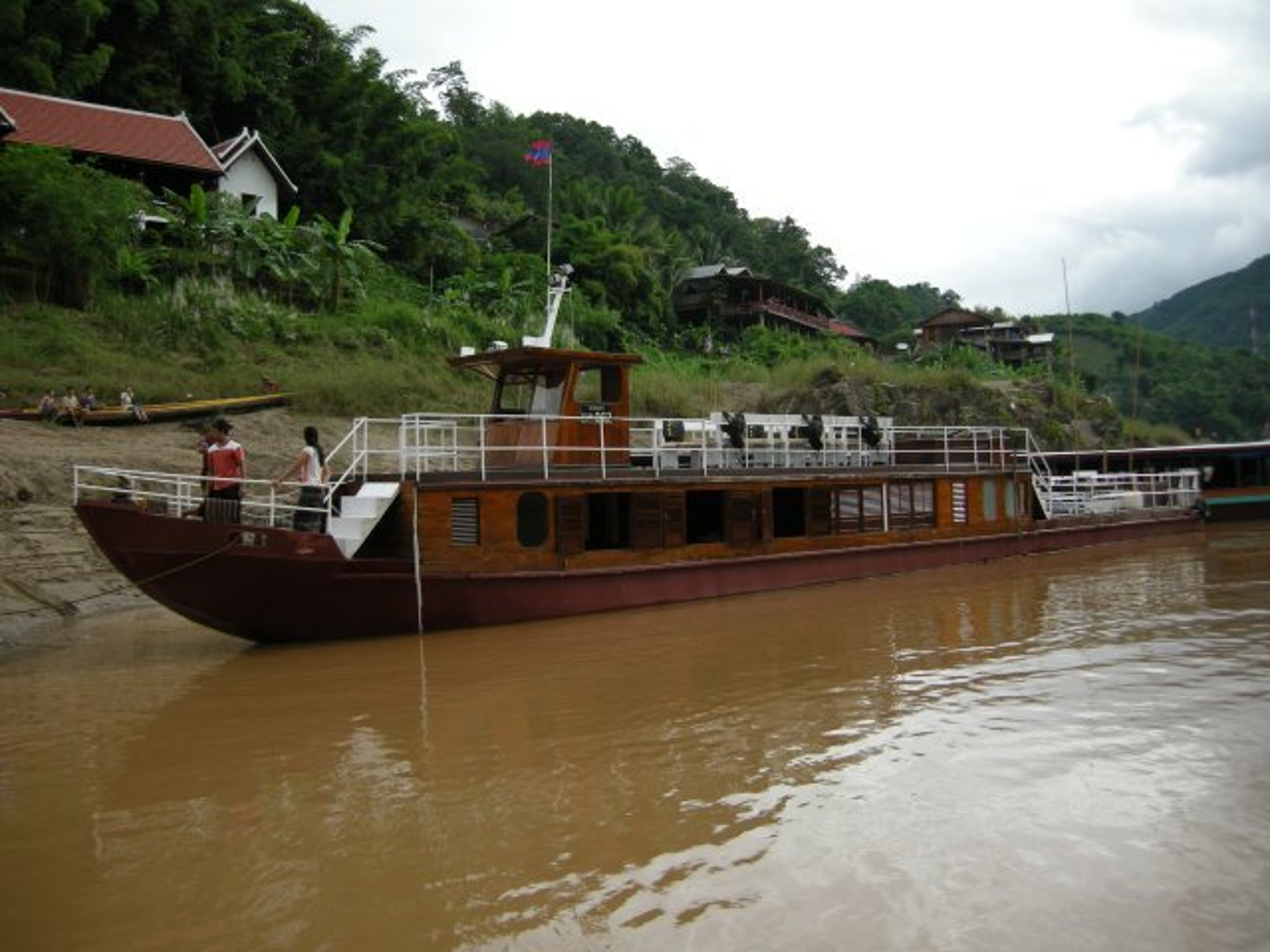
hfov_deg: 51.4
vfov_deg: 39.7
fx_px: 1321
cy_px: 476
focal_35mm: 36
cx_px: 635
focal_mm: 7.5
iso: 64
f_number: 2.7
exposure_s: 1/384
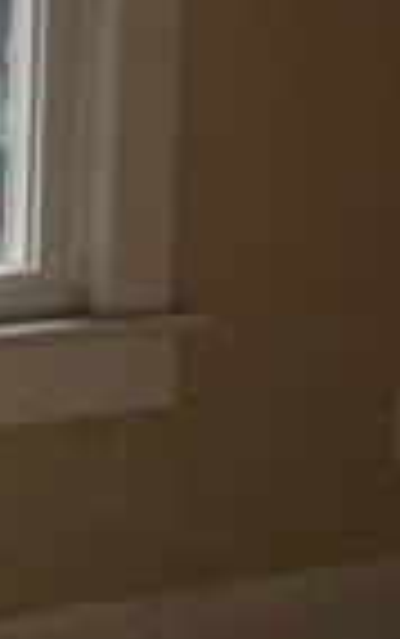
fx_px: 2890
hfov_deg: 7.5
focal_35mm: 166
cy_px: 99
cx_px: -449
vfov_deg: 12.5
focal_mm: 4.15
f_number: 2.2
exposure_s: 1/30
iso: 32
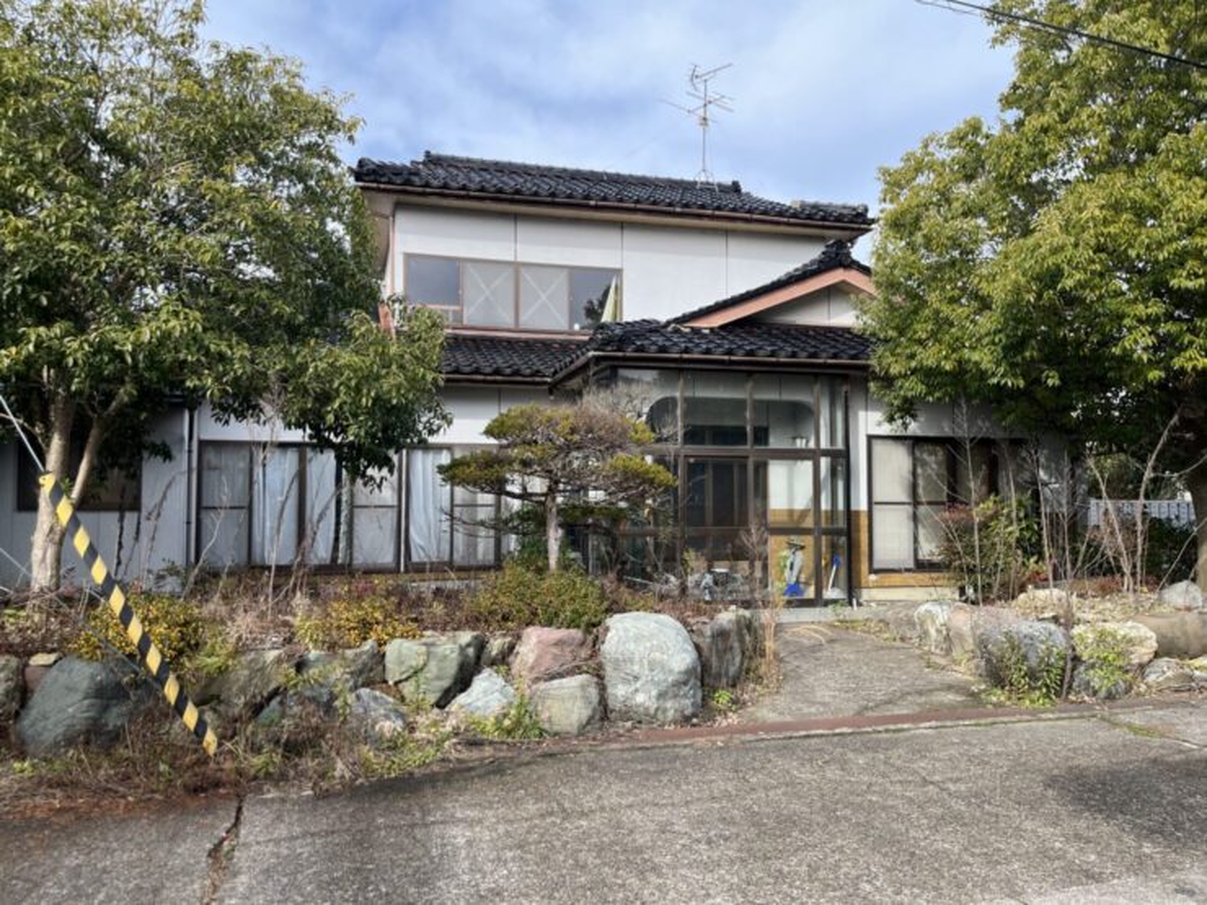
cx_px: 604
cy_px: 452
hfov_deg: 67.3
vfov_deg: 53.1
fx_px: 907
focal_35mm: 26
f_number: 1.6
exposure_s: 1/943
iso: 50
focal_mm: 5.1
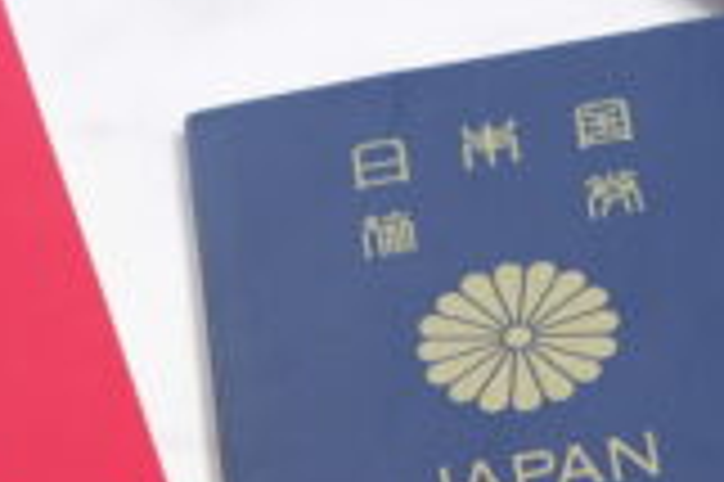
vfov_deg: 3.6
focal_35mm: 377
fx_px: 7574
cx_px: 369
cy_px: 36
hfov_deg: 5.5
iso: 400
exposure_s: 1/100
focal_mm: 67.5
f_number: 4
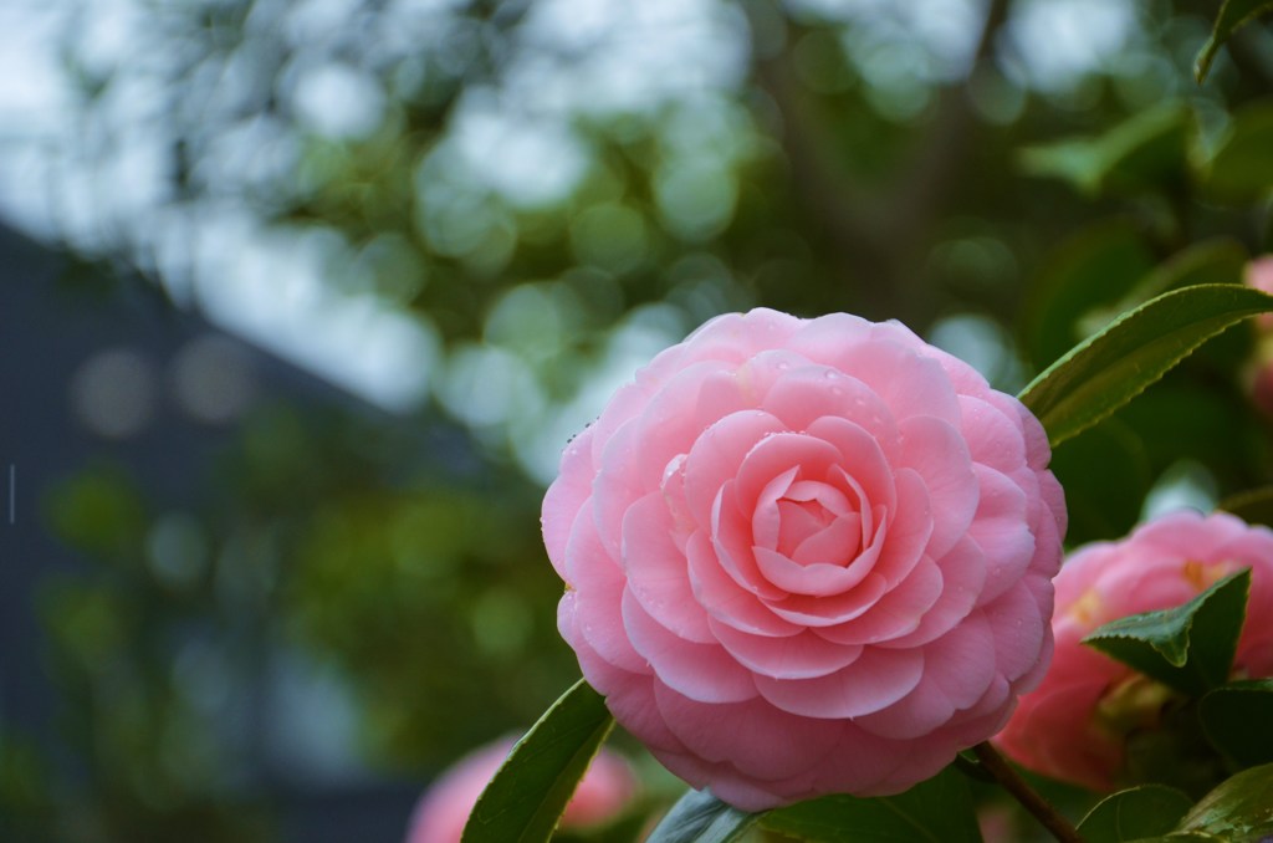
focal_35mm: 128
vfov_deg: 10.7
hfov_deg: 16.1
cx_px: 636
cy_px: 422
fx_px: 4499
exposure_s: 1/320
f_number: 5.6
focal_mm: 85
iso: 400
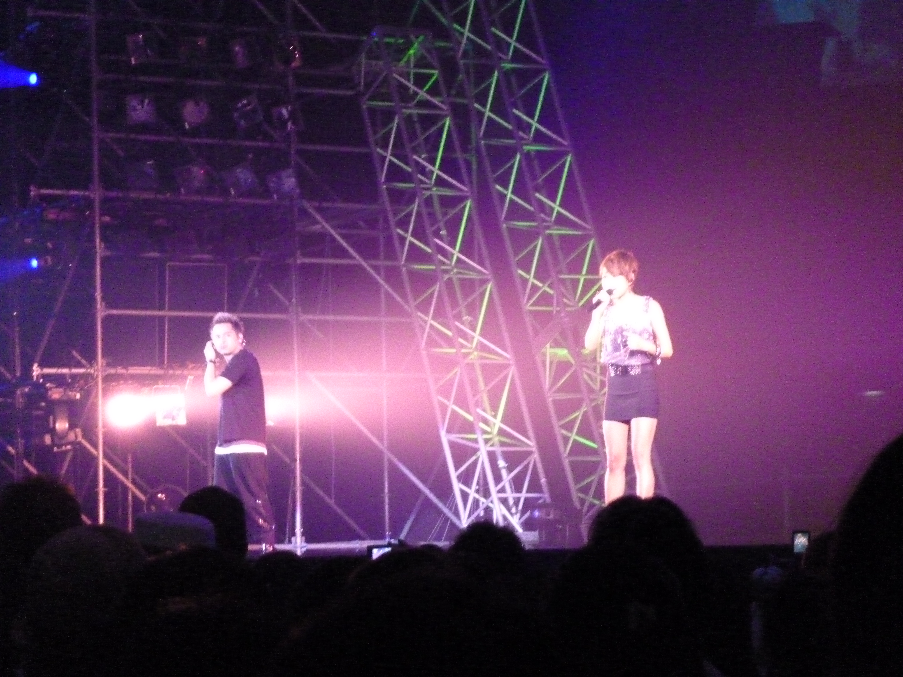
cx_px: 452
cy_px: 338
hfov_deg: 15.8
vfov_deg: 11.9
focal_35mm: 125
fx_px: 3261
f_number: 5.9
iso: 1600
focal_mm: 22.5
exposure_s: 1/15
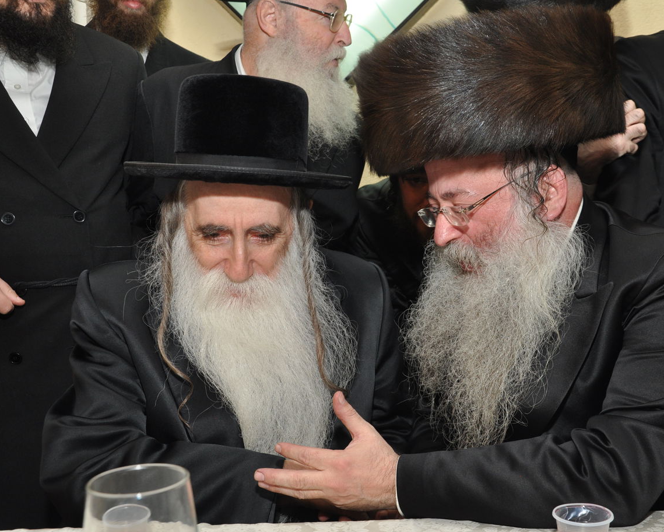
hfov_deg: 47.7
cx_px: 387
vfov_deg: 39.2
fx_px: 747
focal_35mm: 38
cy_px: 266
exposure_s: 1/80
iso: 500
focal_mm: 22
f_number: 5.6
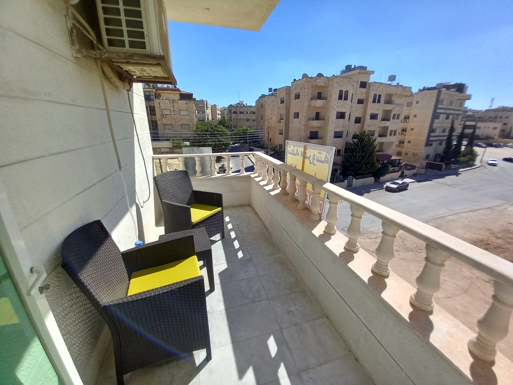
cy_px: 192
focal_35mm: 13
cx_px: 256
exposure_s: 1/1453
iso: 40
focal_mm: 1.13
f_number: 2.2
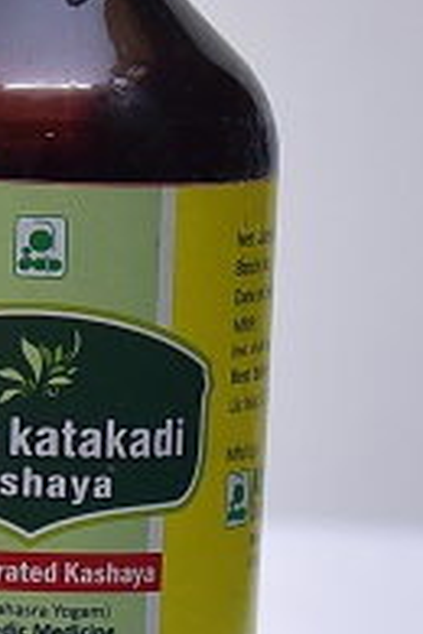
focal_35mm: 175
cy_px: 426
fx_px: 3084
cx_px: 59
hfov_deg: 7.8
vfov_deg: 11.7
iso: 1250
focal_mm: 65
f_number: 4.5
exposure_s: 1/160
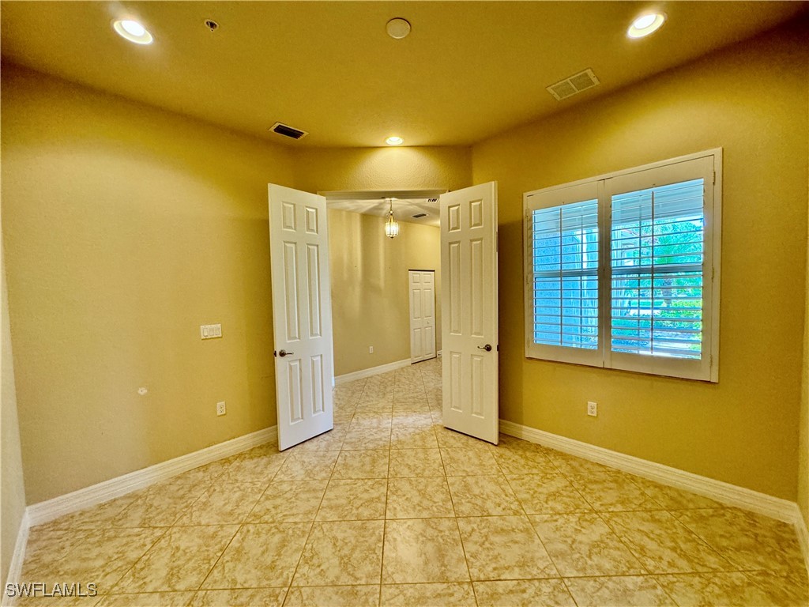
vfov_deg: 85.7
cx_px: 404
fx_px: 327
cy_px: 304
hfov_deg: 102.1
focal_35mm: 14
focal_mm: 2.22
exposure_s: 1/120
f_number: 2.2
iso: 250
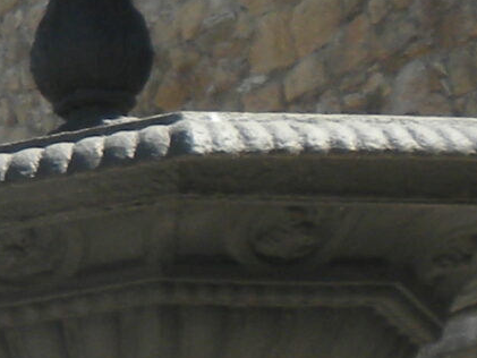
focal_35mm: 225
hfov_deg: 7.8
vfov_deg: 6.5
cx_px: -893
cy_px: 546
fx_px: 3101
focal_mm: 6.6
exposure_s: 1/62.8
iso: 64
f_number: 10
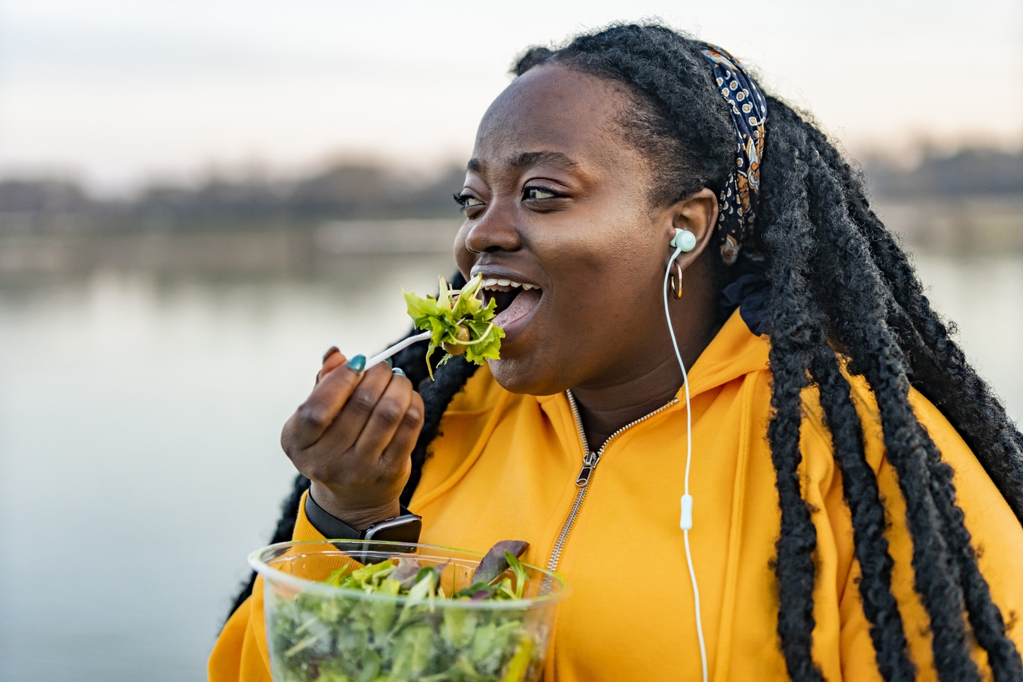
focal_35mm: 50
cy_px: 341
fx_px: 1421
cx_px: 512
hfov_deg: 39.6
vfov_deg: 27.0
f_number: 2
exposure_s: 1/400
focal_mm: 50
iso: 640
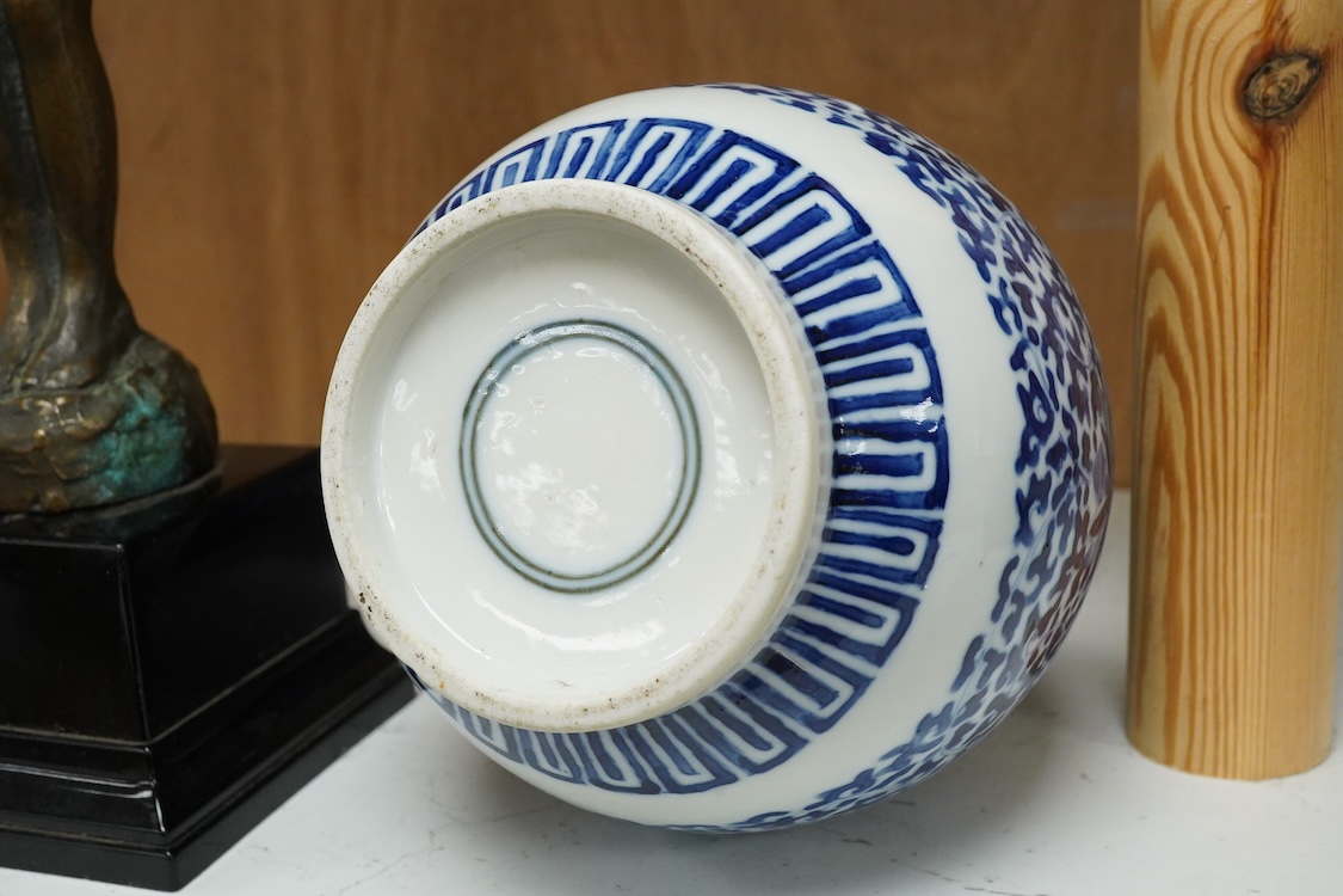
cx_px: 672
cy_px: 448
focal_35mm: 45
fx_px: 1679
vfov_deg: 29.9
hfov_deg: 43.6
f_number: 13
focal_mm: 30
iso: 2500
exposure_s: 1/160
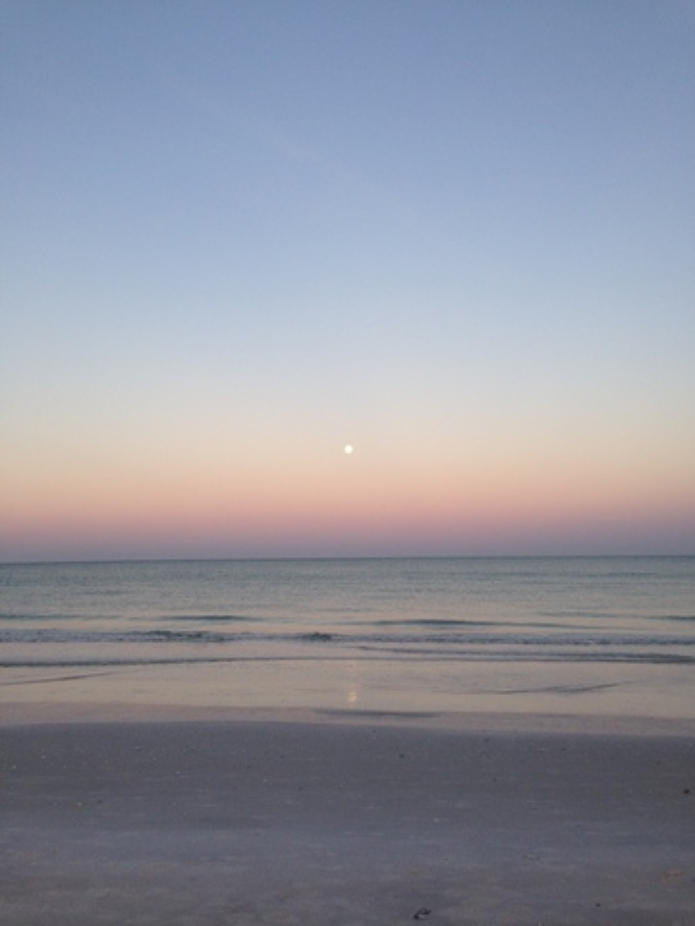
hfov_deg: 42.9
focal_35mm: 33
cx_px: 348
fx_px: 883
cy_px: 463
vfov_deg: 55.4
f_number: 2.4
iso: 50
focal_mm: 4.12
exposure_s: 1/171
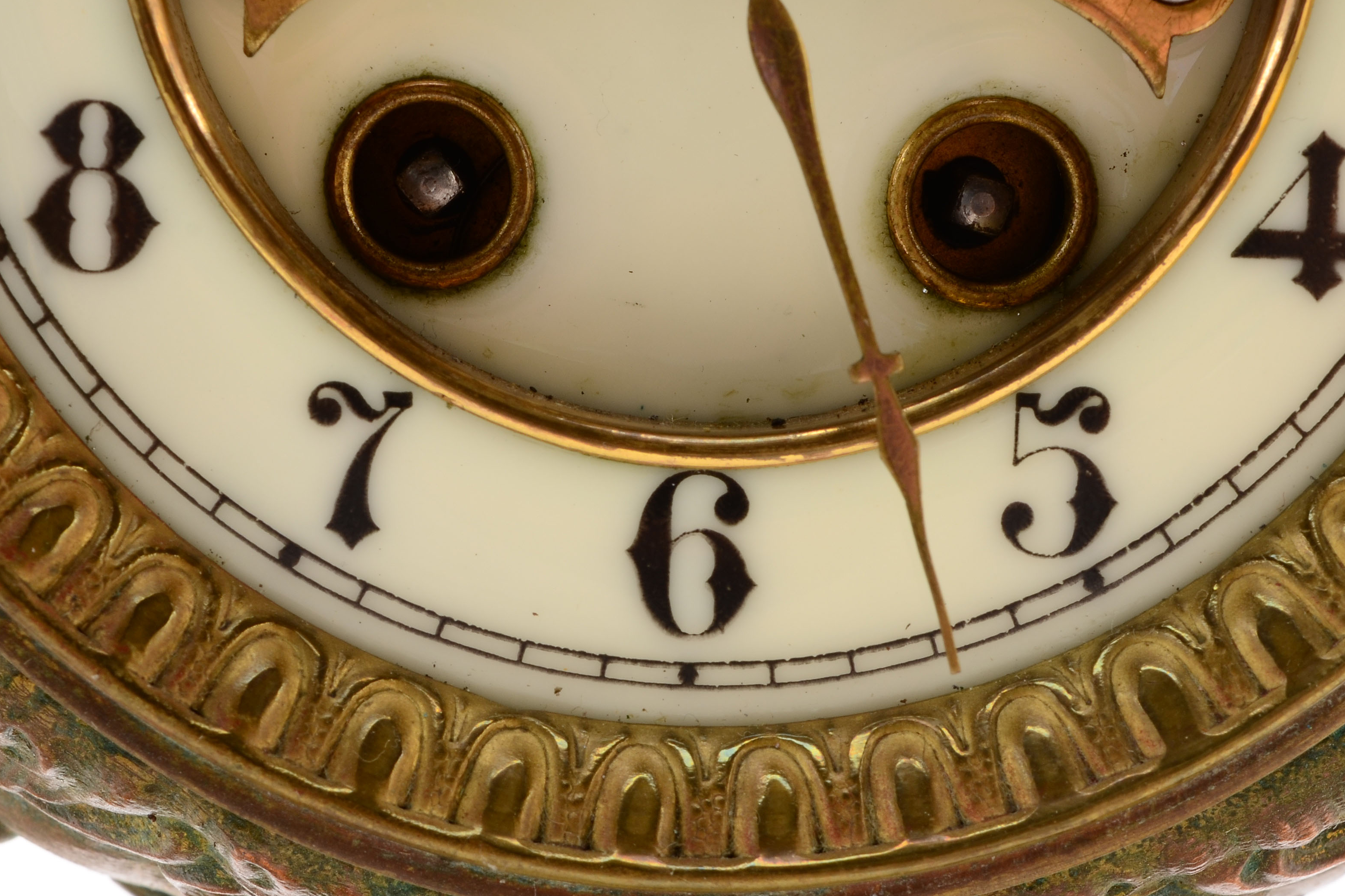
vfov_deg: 10.5
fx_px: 4849
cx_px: 697
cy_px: 693
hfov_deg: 15.8
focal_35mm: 130
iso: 100
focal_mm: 55
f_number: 18
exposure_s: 1/160
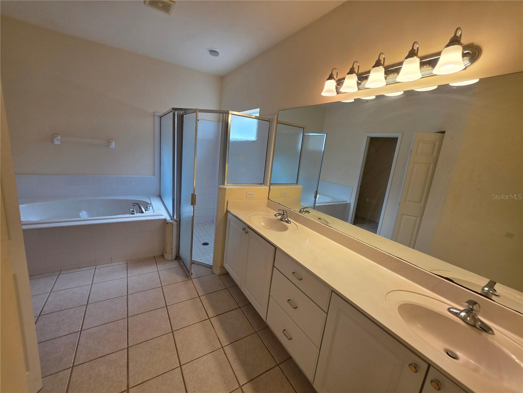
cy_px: 196
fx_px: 196
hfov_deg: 106.2
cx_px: 262
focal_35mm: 13
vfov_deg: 89.9
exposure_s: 1/120
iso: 32
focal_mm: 2.2
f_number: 1.9
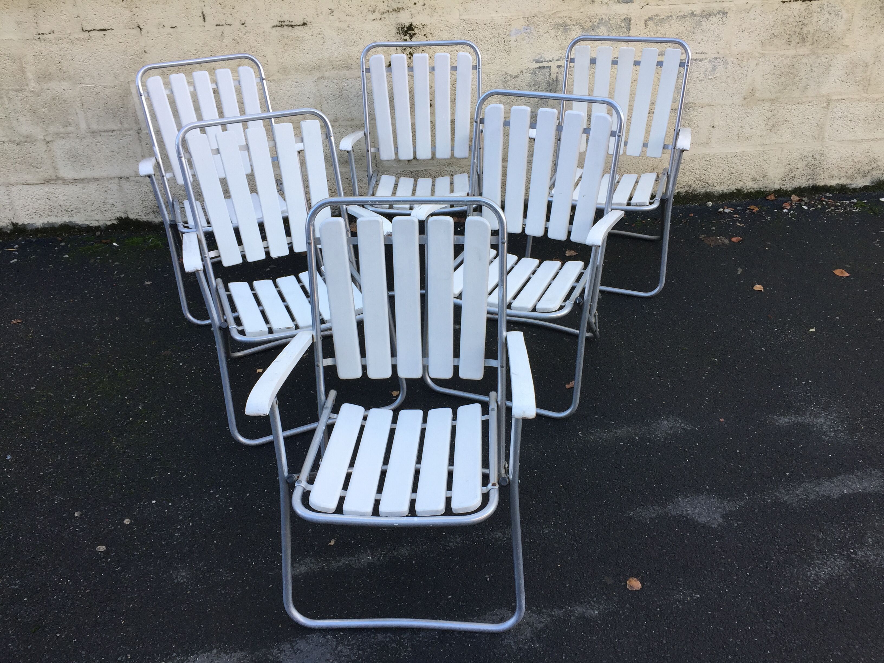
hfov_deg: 61.7
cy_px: 332
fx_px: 741
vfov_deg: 48.2
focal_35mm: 29
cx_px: 442
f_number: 2.2
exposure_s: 1/120
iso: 32
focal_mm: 4.15
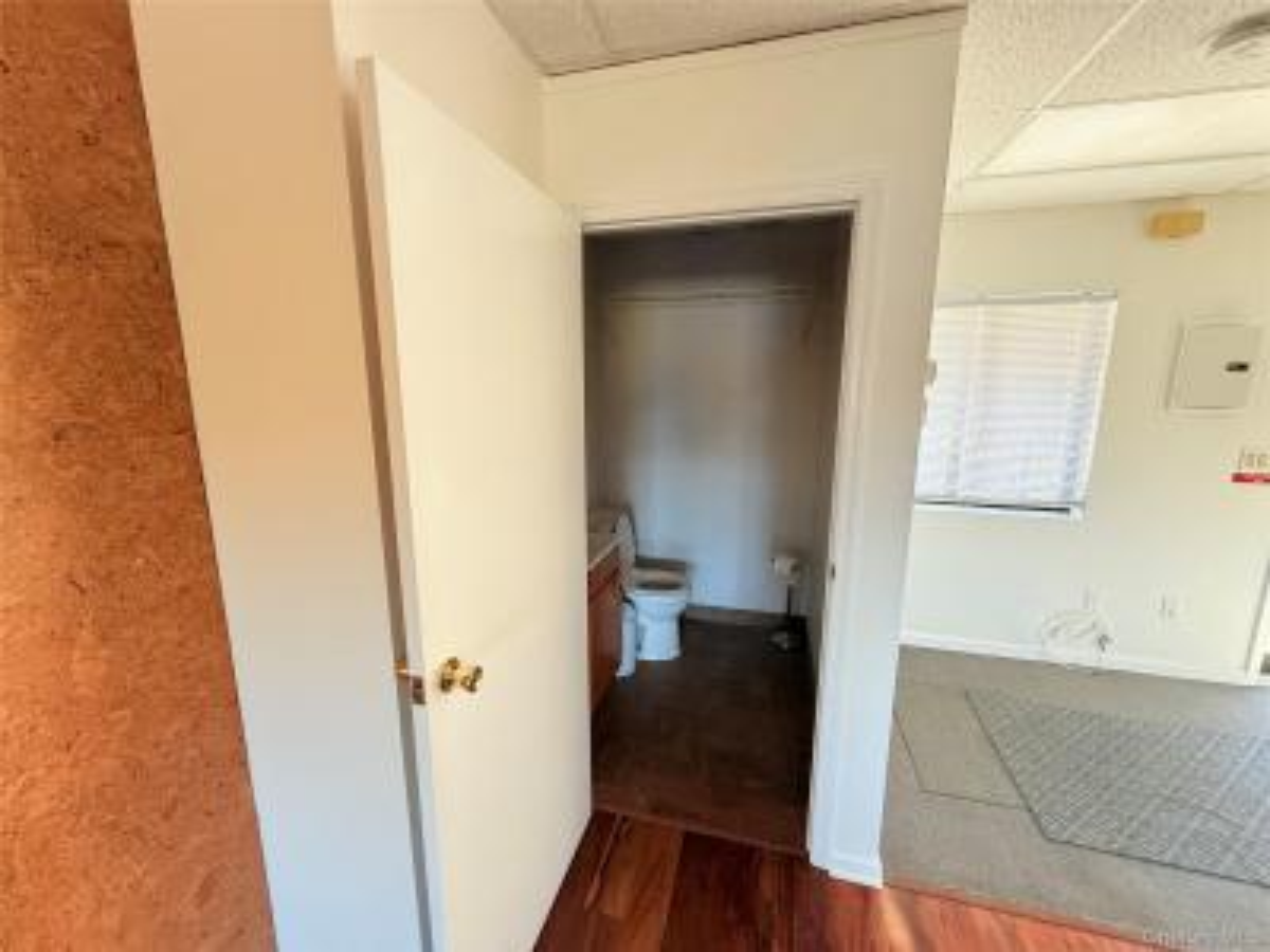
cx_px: 635
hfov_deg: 102.1
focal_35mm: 14
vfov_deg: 85.7
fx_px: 514
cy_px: 476
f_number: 2.2
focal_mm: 2.22
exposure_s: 1/99
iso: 200
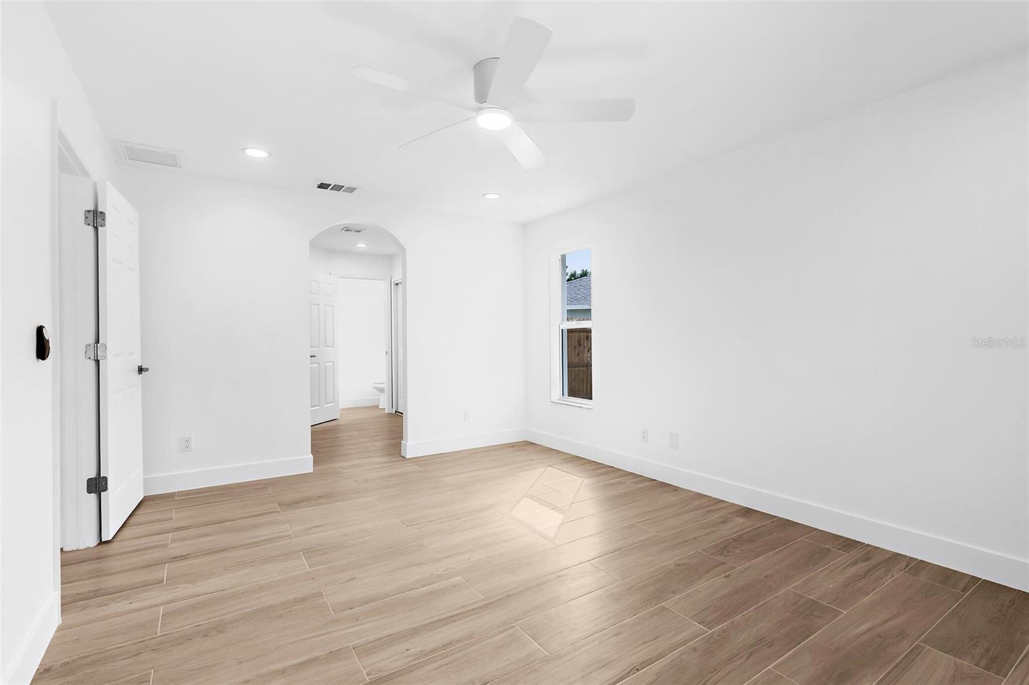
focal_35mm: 16
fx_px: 457
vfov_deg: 73.7
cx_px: 514
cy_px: 342
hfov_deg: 96.7
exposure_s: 1/500
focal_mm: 16
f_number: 8
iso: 400
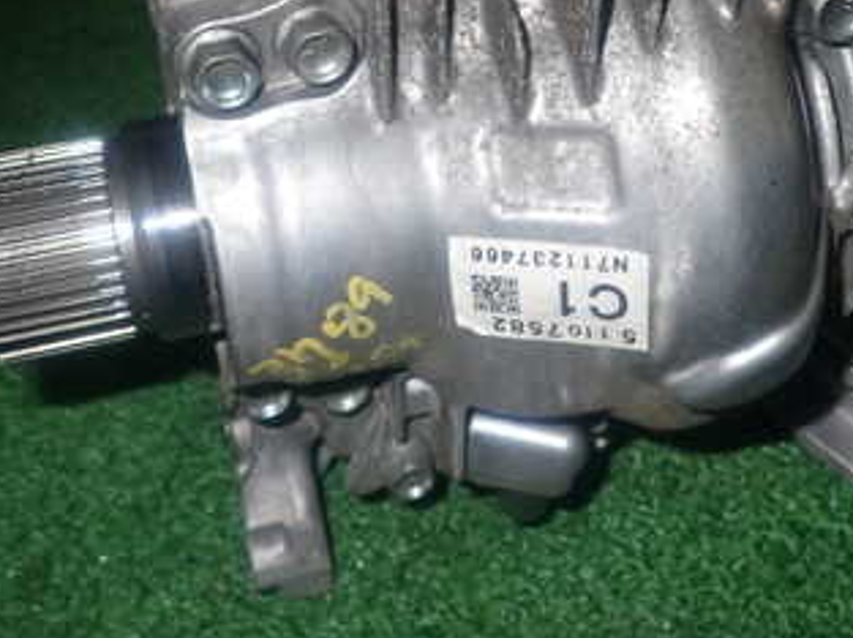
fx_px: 1181
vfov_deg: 29.5
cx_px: 425
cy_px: 123
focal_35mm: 48
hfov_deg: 39.7
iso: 250
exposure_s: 1/30
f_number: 5.6
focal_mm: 4.5
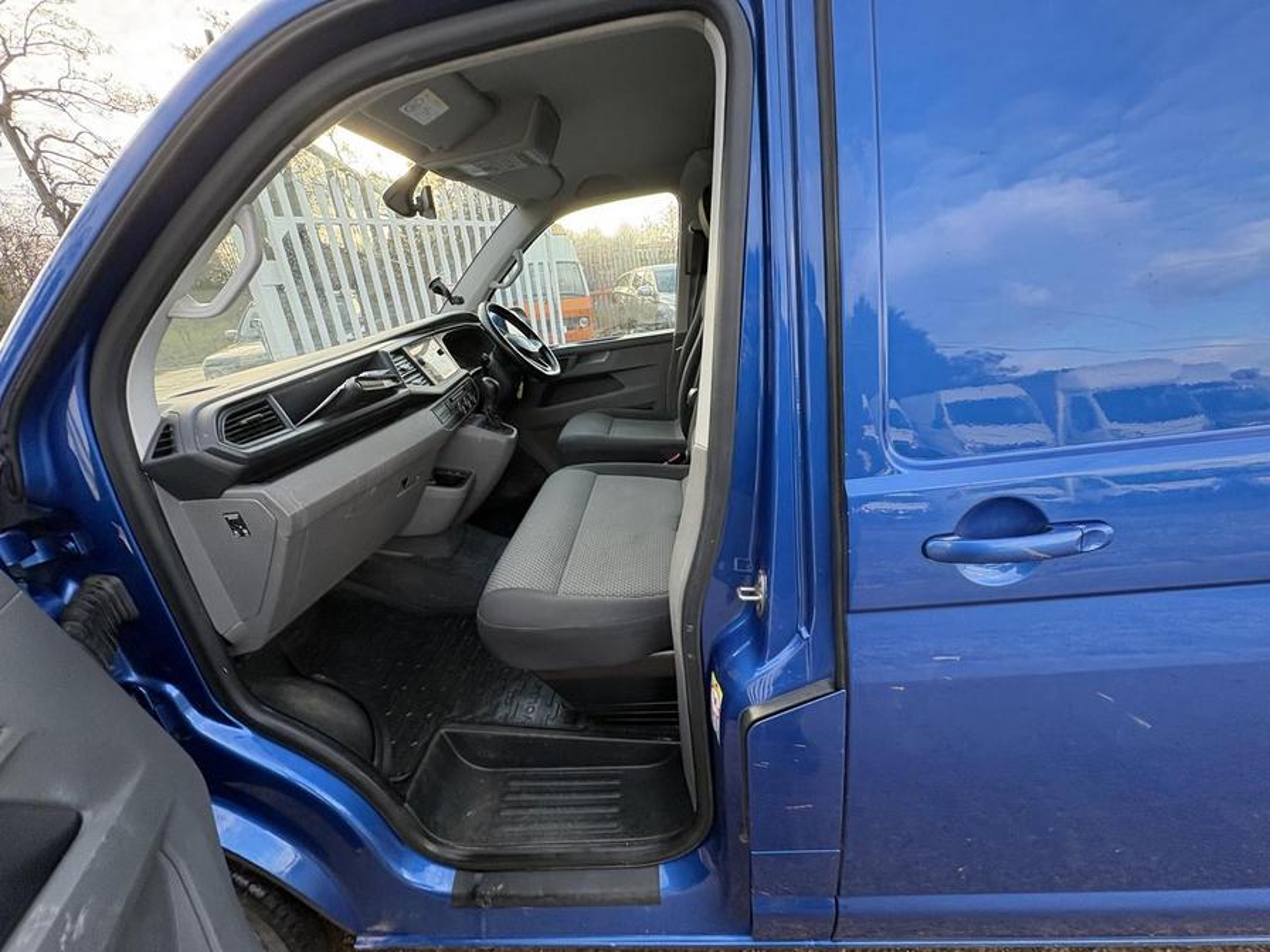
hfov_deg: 102.1
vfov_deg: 85.7
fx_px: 514
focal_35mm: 14
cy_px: 476
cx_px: 635
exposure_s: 1/99
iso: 125
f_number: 2.2
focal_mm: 2.22
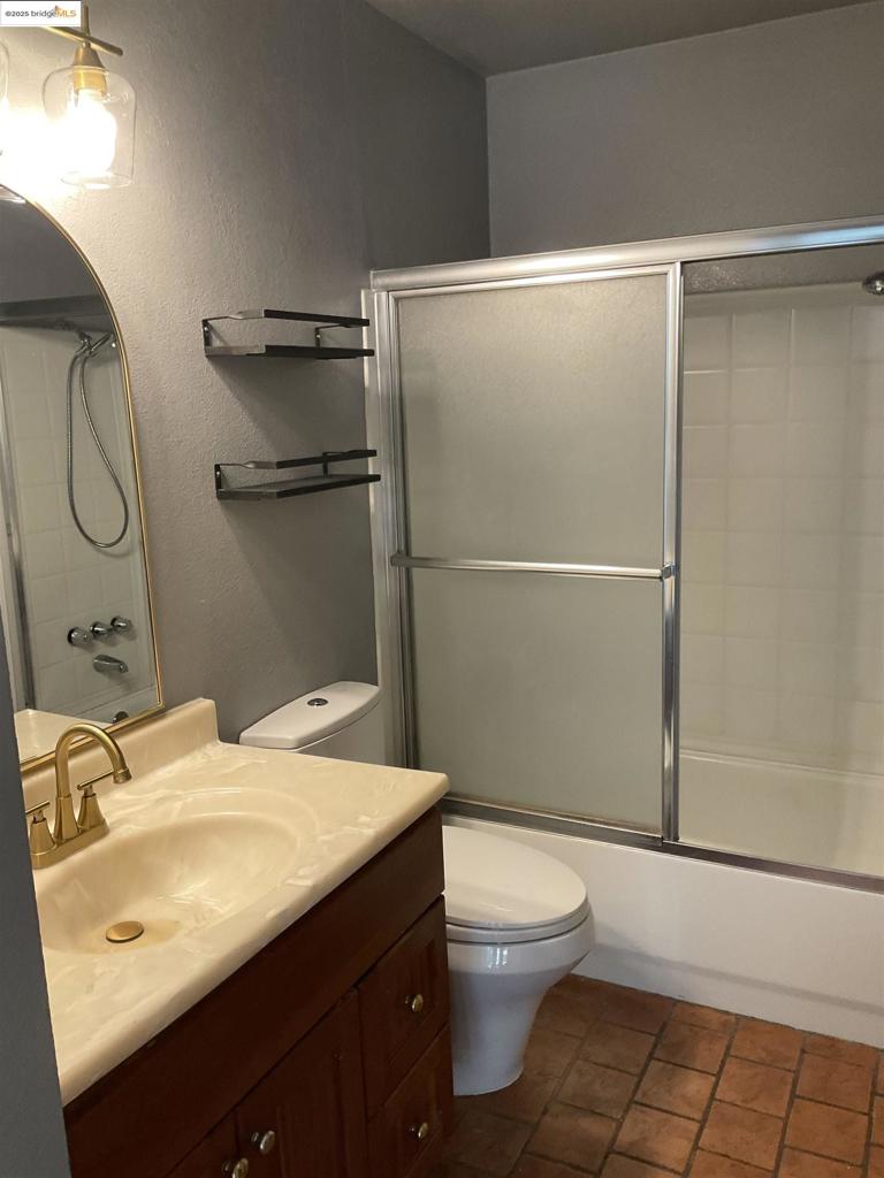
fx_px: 987
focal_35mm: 29
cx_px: 442
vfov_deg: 61.7
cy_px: 589
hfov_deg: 48.2
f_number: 1.8
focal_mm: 3
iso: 160
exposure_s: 1/60
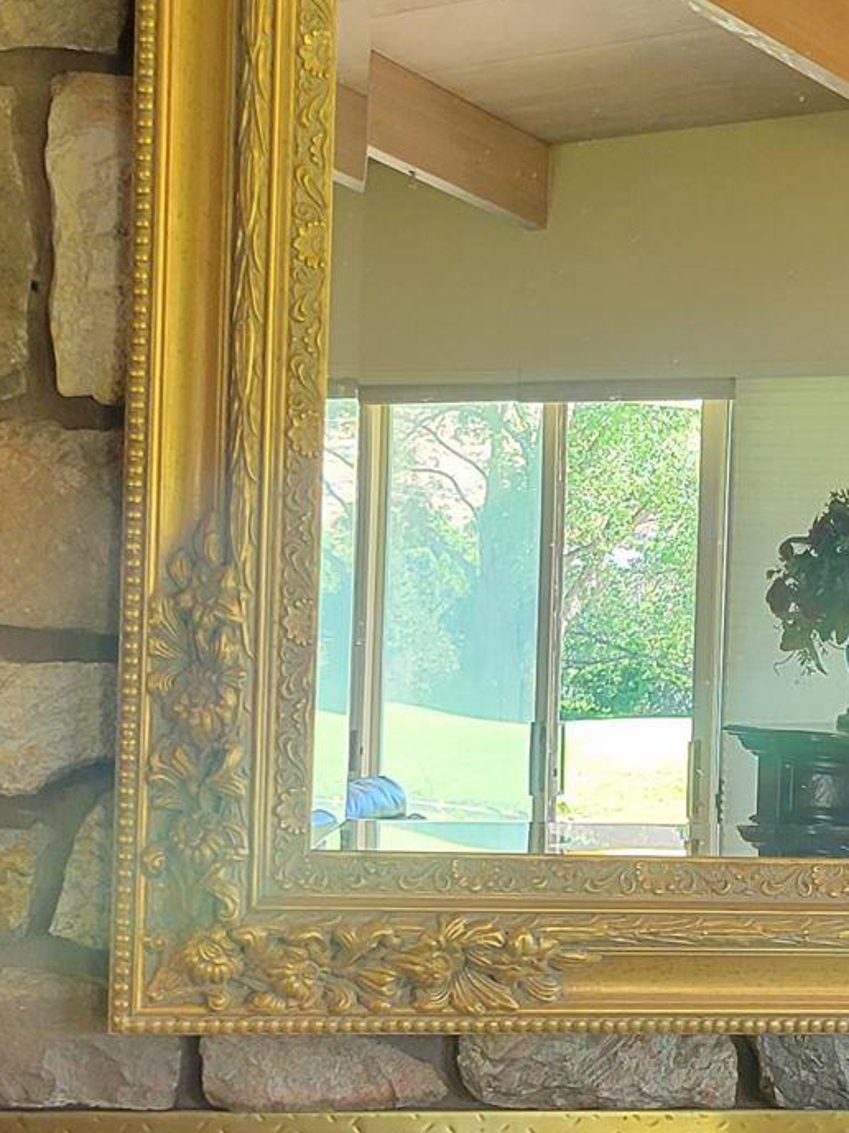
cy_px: 755
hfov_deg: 16.8
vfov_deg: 22.4
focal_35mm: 87
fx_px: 2848
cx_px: 721
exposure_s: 1/120
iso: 200
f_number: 1.8
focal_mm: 5.4
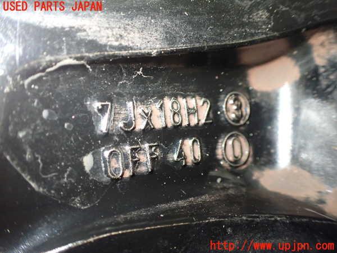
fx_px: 292
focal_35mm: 30
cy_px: 126
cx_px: 168
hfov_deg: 60.0
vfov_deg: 46.8
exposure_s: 1/30
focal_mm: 5.4
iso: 800
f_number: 2.3
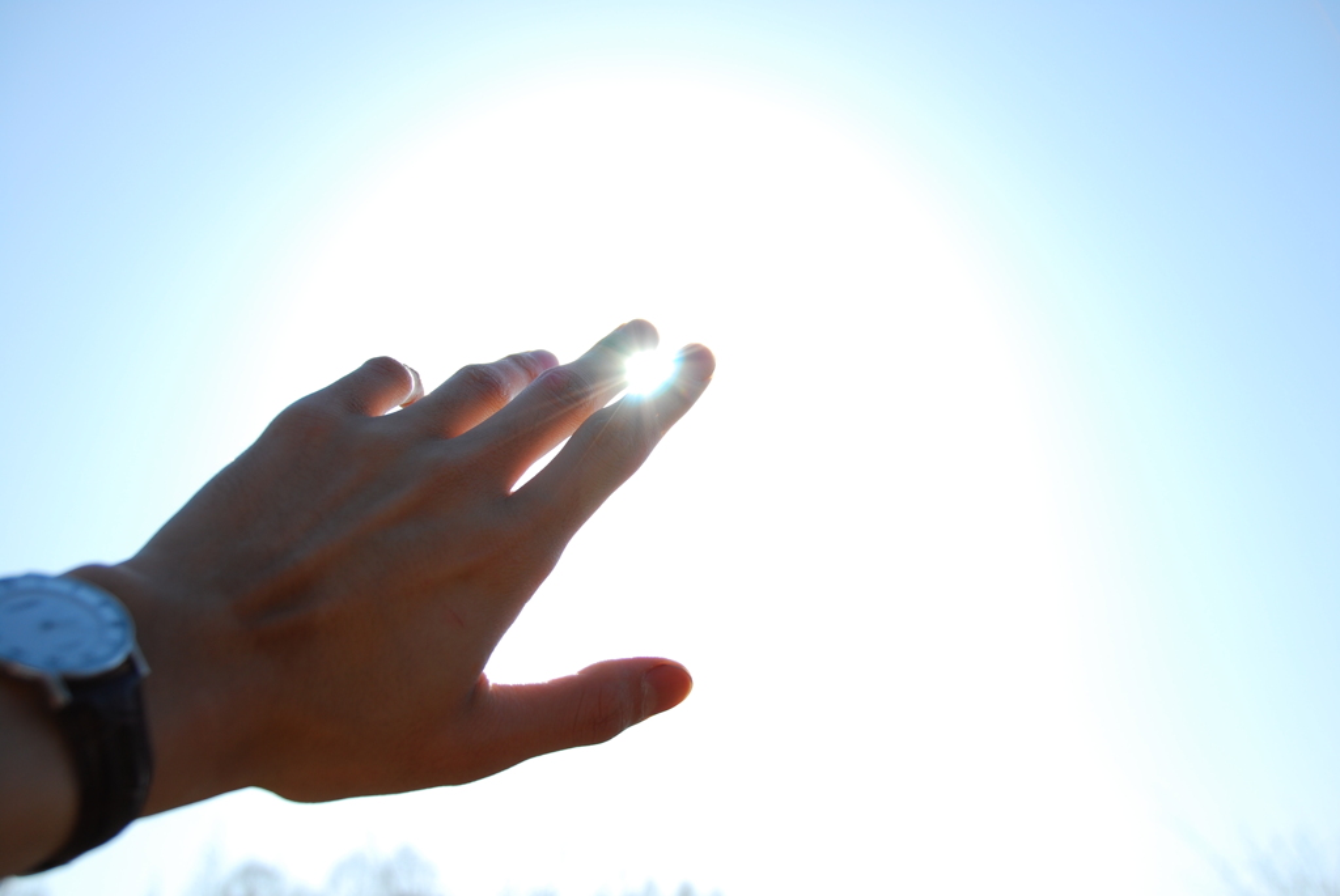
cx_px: 670
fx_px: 1230
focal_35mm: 33
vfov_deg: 40.1
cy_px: 448
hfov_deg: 57.2
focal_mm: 22
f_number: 3.8
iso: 100
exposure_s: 1/800
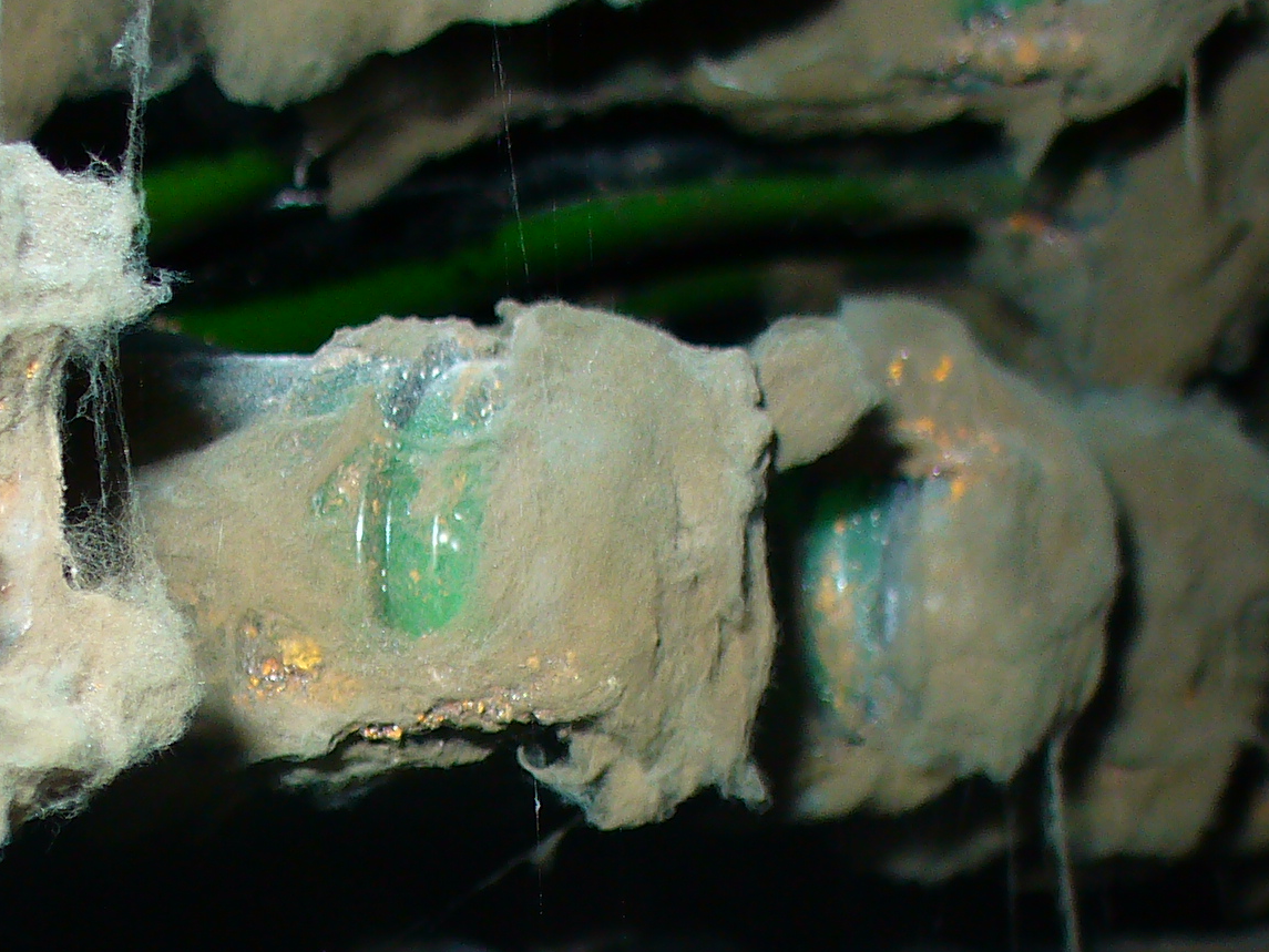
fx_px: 3336
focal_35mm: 91
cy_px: 1160
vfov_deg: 15.6
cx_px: 388
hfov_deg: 21.4
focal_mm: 6.1
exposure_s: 1/30
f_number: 2.8
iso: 80
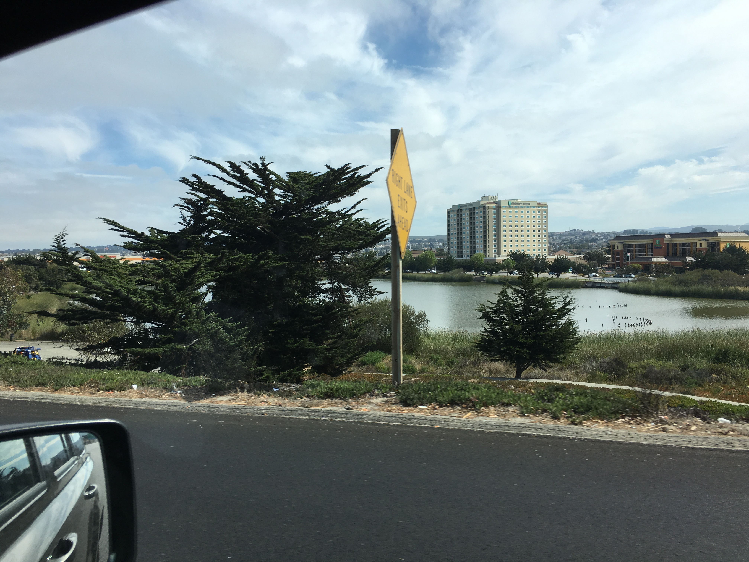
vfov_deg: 48.2
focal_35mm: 29
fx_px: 627
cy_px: 281
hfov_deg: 61.7
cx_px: 374
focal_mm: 4.15
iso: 25
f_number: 2.2
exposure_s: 1/1221
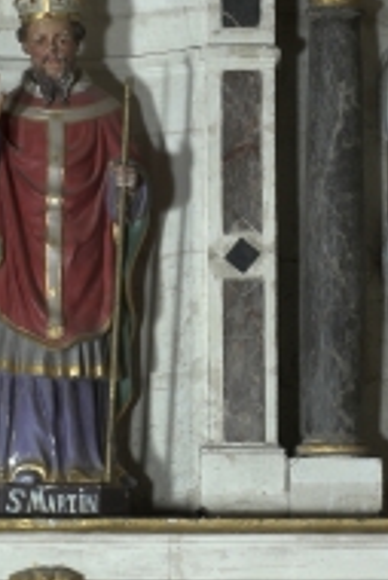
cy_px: 189
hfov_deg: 2.4
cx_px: 84
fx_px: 9133
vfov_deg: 3.6
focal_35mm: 566
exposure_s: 1/40
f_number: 10
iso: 100
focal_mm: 140
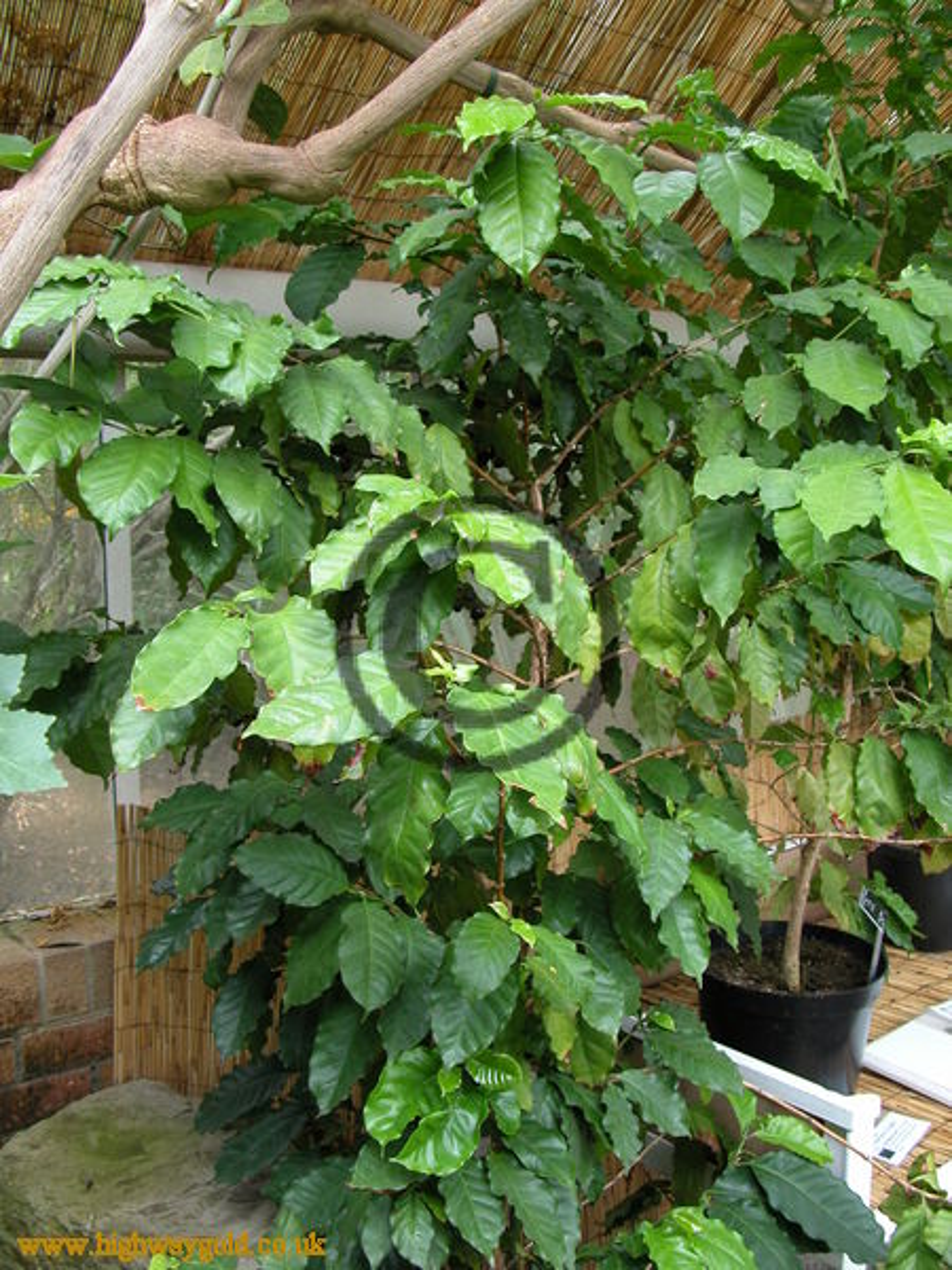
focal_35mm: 35
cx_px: 476
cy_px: 635
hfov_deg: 40.7
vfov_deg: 52.6
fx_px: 1283
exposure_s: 1/25.8
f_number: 2.8
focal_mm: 8.9
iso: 100
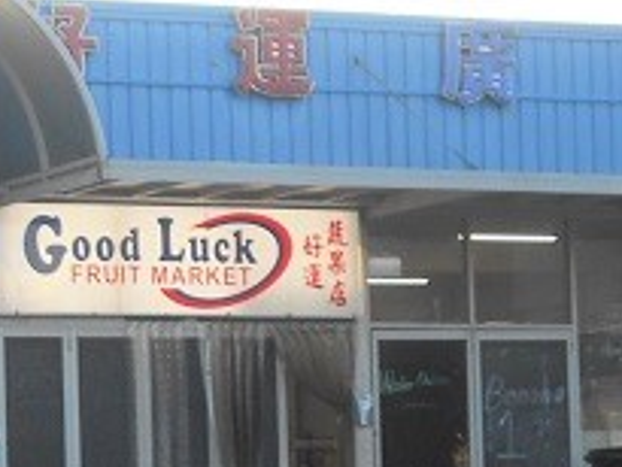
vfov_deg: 7.6
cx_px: -391
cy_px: 324
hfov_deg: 9.8
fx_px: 3506
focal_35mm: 195
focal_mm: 8.8
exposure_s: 1/80
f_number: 4.5
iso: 80
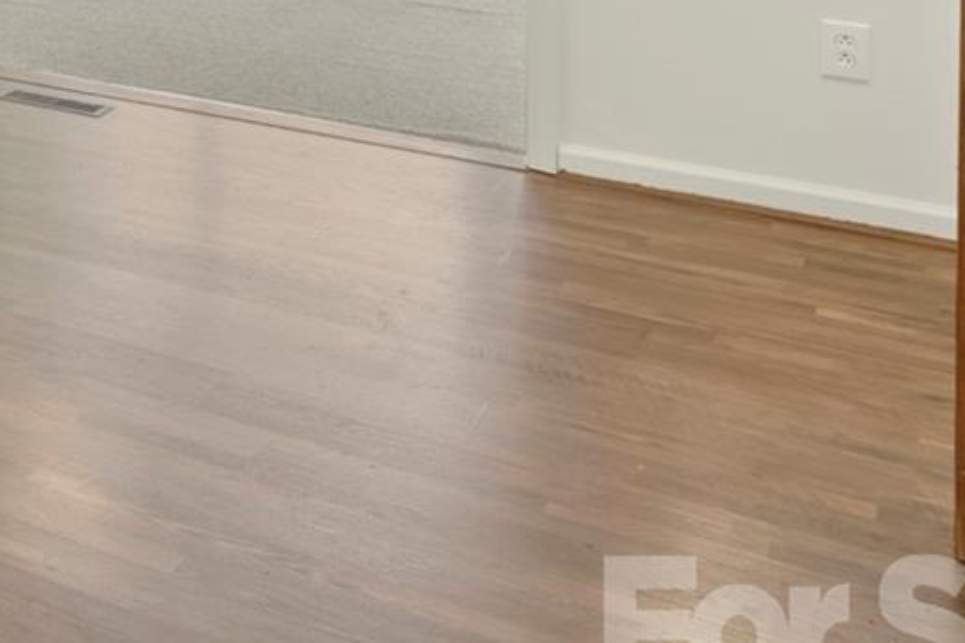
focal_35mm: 66
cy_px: -361
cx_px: -726
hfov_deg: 21.4
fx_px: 1768
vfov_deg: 18.0
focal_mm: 16.5
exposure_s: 1/5
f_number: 8
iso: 640
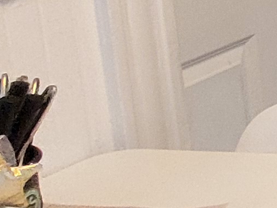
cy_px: -75
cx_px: 868
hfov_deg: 10.8
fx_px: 824
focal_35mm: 103
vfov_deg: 13.7
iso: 400
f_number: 2.2
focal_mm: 1.74
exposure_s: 1/39
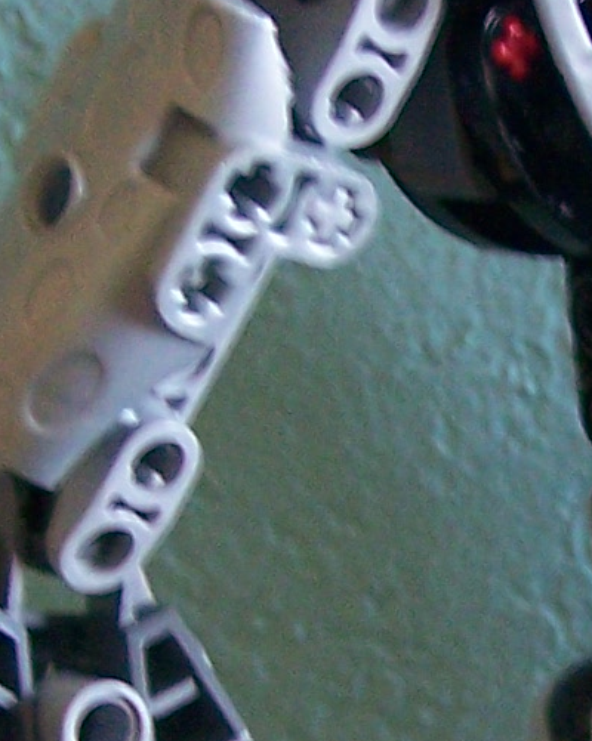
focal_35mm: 210
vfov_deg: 9.1
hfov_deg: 7.3
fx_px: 4605
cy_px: 751
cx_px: 737
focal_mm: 6.3
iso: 160
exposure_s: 1/8
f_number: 2.8
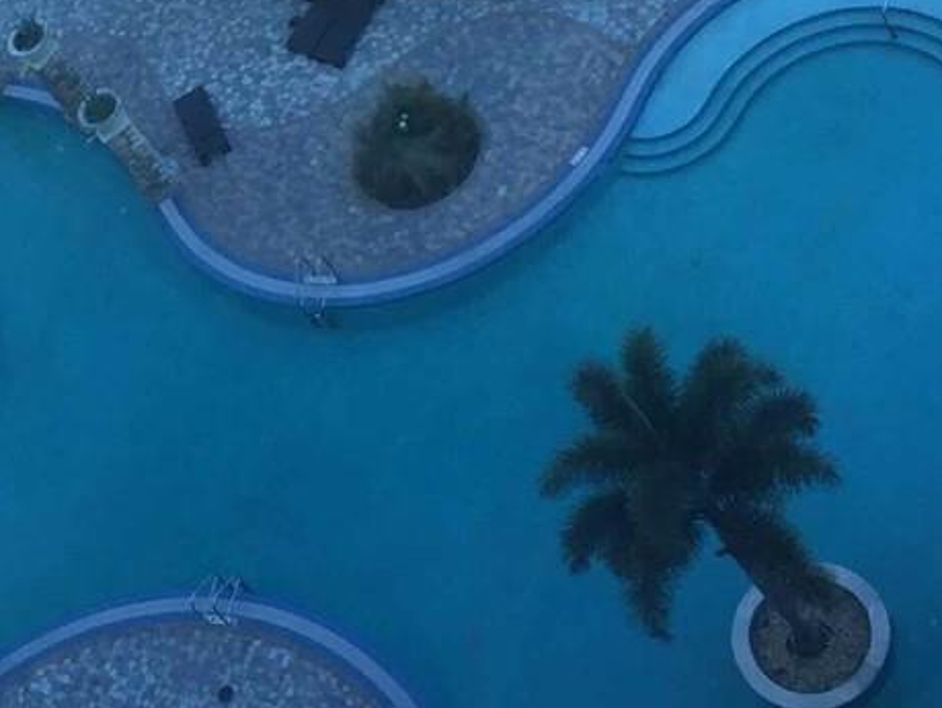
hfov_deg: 19.0
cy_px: -195
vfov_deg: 14.1
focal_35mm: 101
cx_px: 31
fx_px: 2751
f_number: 2.2
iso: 32
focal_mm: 4.15
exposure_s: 1/207
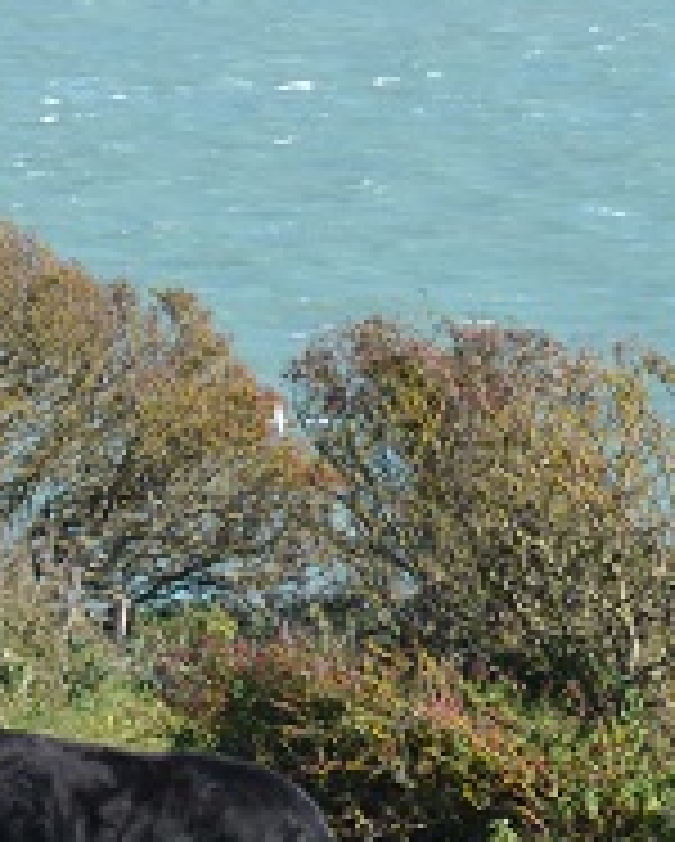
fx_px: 10097
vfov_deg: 4.8
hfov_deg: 3.8
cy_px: 608
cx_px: 126
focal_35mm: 405
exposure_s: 1/200
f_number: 7.1
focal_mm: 78
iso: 100
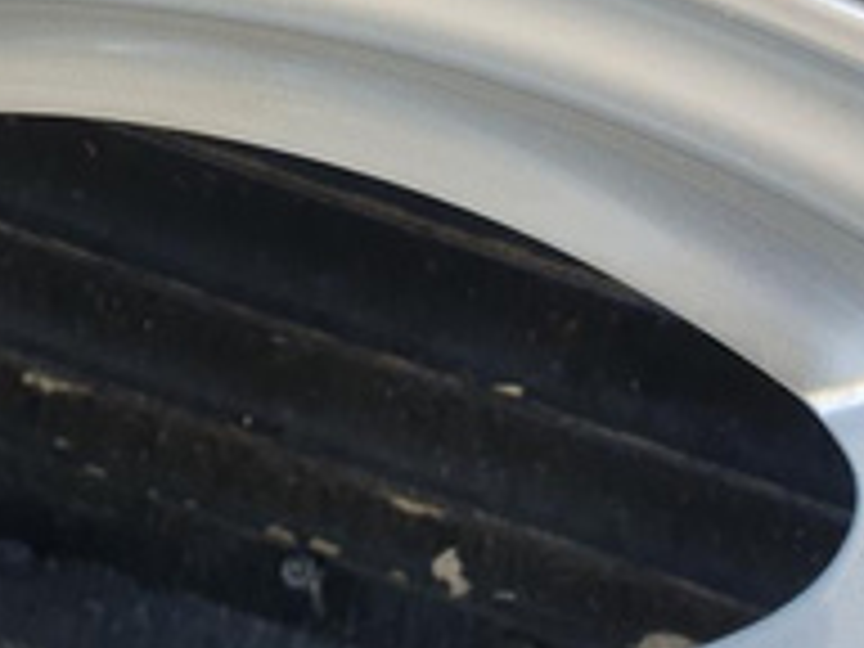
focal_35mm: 61
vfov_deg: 22.9
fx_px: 1523
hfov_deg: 29.3
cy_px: -32
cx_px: -32
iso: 50
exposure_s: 1/103
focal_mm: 4.32
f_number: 2.4
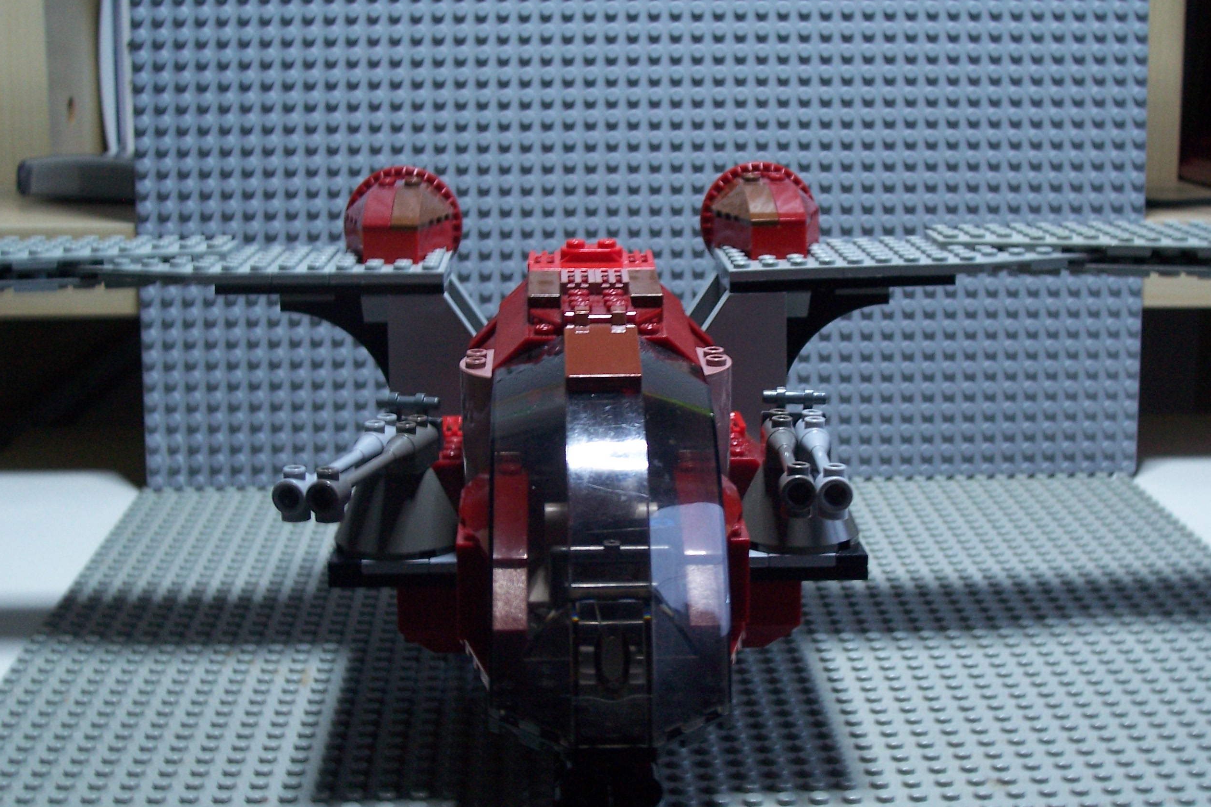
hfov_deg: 35.6
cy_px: 454
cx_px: 613
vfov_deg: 24.2
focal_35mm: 56
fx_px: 1884
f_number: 3.4
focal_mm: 8.6
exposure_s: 1/2
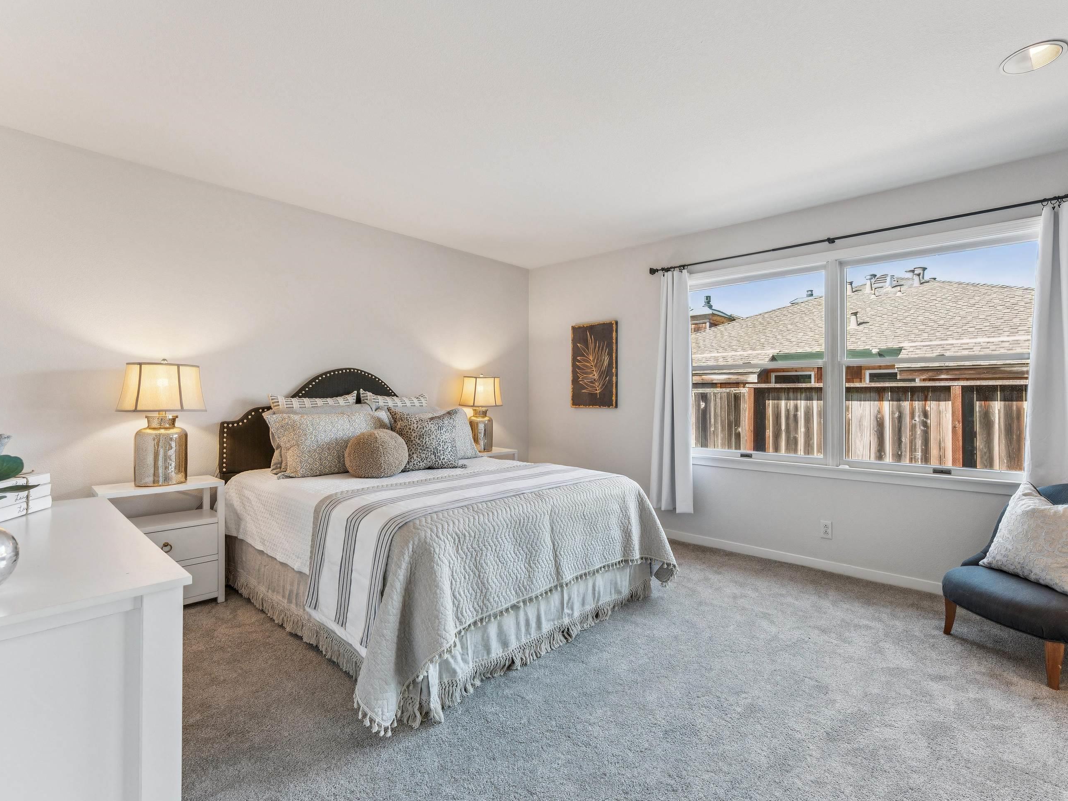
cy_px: 387
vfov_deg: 78.1
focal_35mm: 16
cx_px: 579
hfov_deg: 94.3
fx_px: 494
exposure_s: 1/8
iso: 100
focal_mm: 14
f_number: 9
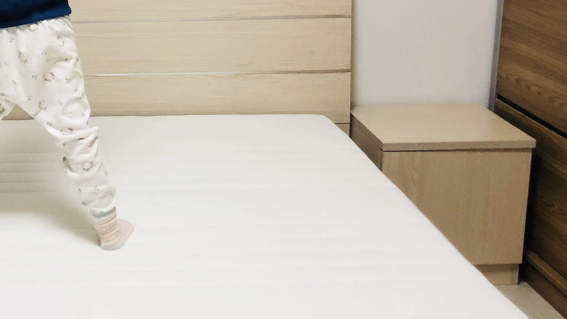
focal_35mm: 62
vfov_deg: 19.2
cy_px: 62
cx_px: 57
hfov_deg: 32.2
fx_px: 932
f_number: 1.8
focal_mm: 3.99
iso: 32
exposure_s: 1/25
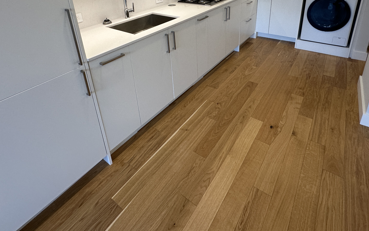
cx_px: 192
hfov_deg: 82.2
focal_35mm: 21
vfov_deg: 52.4
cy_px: 36
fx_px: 211
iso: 160
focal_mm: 2.22
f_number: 2.2
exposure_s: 1/120
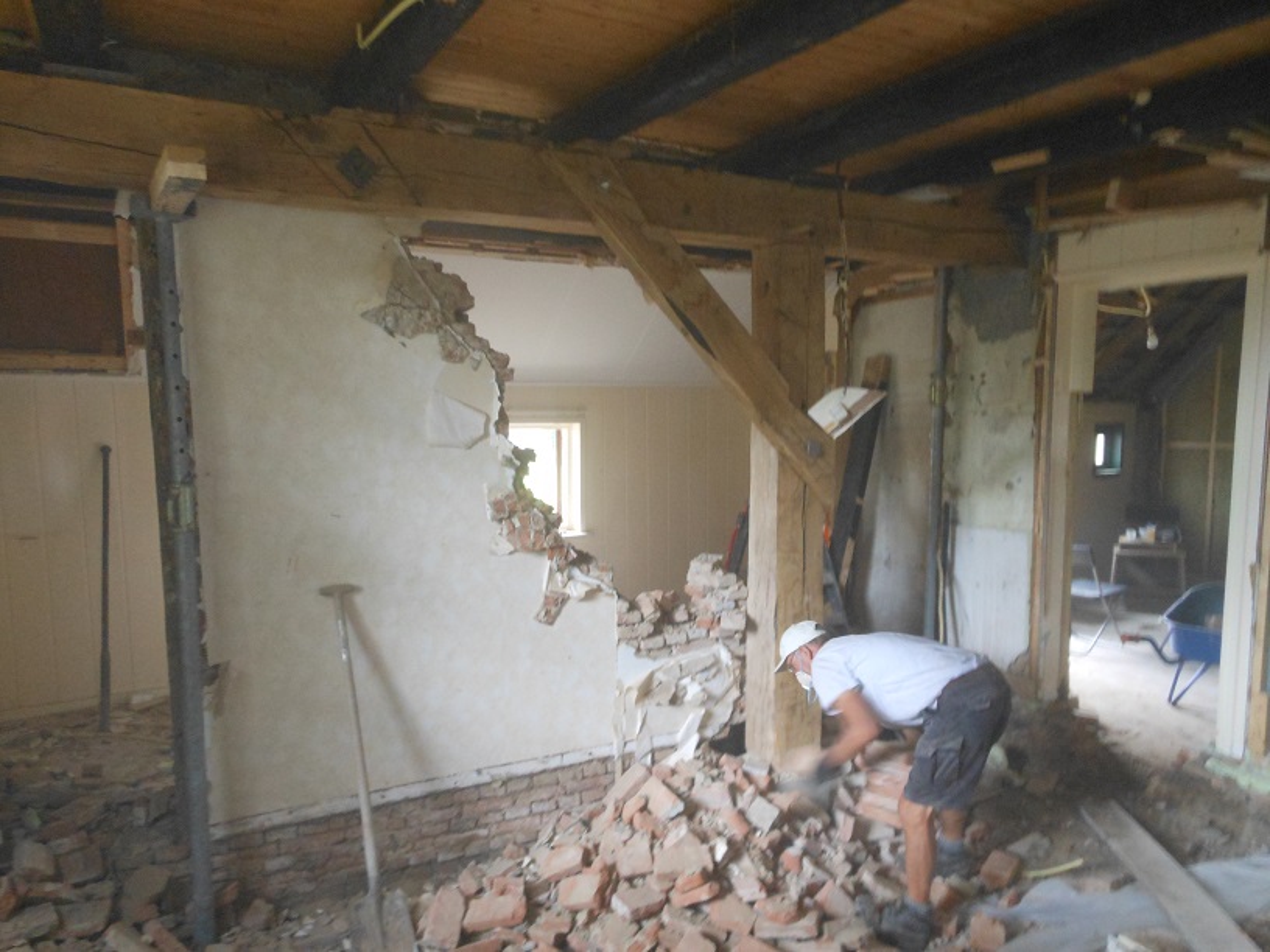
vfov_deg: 54.9
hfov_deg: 69.4
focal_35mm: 25
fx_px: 917
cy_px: 476
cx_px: 635
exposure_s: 1/15
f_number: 3.2
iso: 400
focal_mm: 4.5
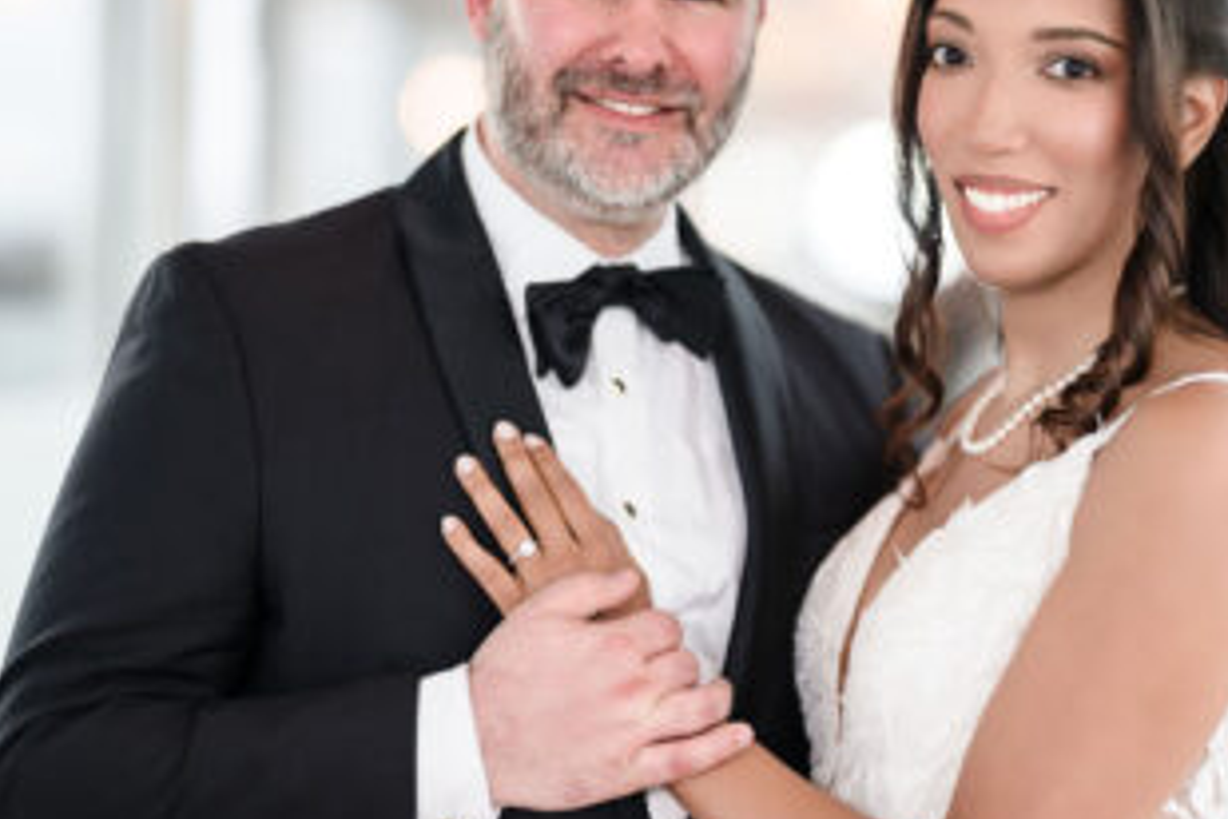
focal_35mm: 121
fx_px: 4127
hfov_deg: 16.9
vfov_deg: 11.3
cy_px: 312
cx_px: 835
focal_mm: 85
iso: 64
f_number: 1.2
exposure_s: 1/200
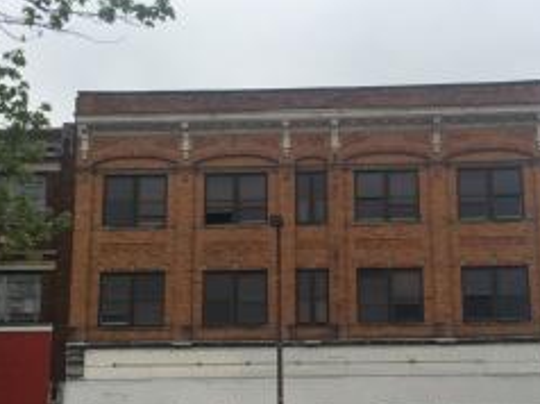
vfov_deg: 26.8
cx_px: 298
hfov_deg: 35.5
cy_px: 281
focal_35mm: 54
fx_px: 842
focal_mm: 3.3
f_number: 2.4
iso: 32
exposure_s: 1/3185
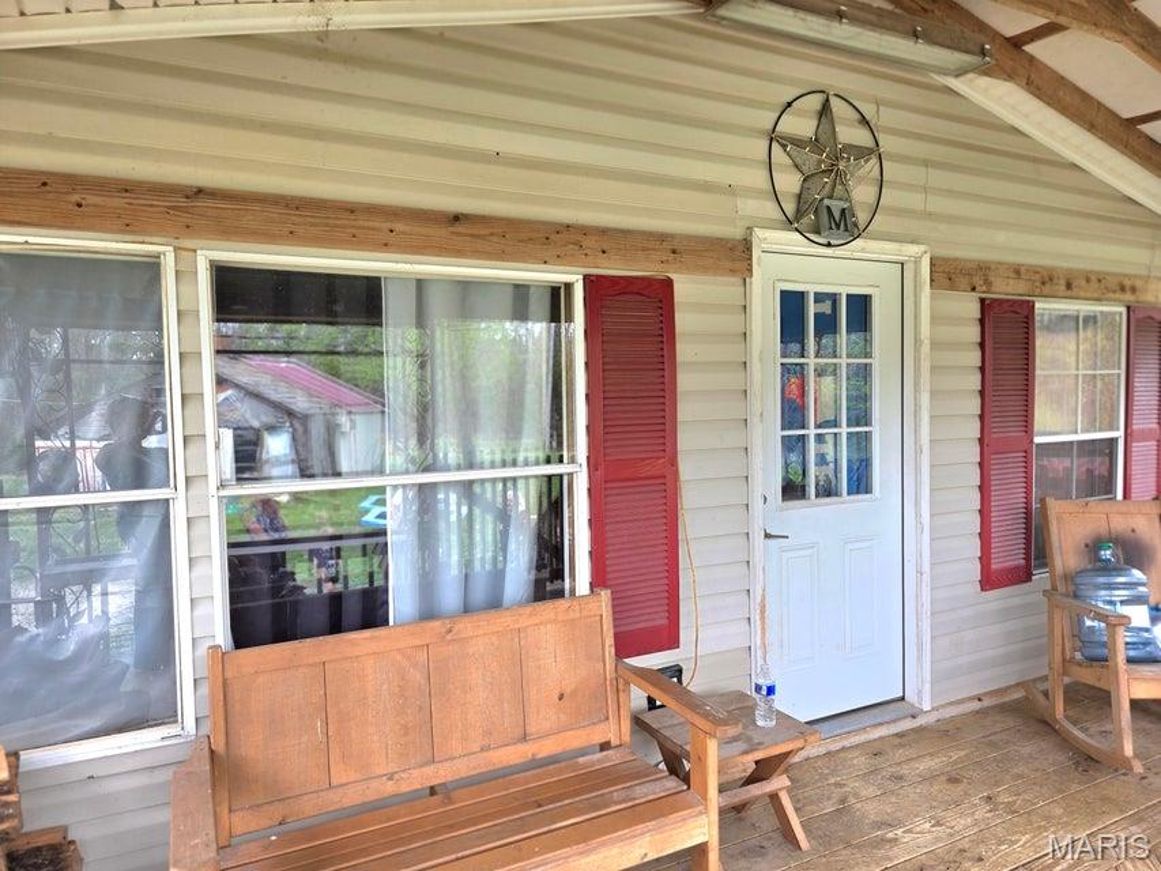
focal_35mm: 23
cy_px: 436
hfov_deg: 73.9
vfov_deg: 58.9
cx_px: 580
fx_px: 772
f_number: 1.7
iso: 50
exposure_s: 1/182
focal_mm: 6.3
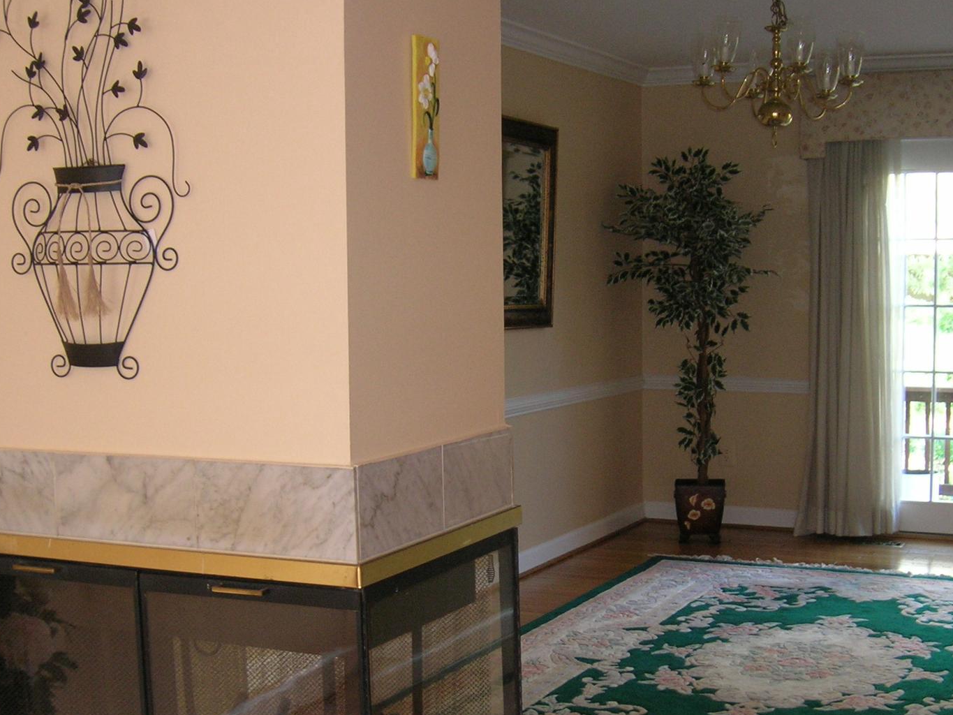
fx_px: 1404
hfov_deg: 37.5
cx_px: 526
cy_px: 445
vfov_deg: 28.5
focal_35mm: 51
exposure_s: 1/27.6
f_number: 2.9
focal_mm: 5.7
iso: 107
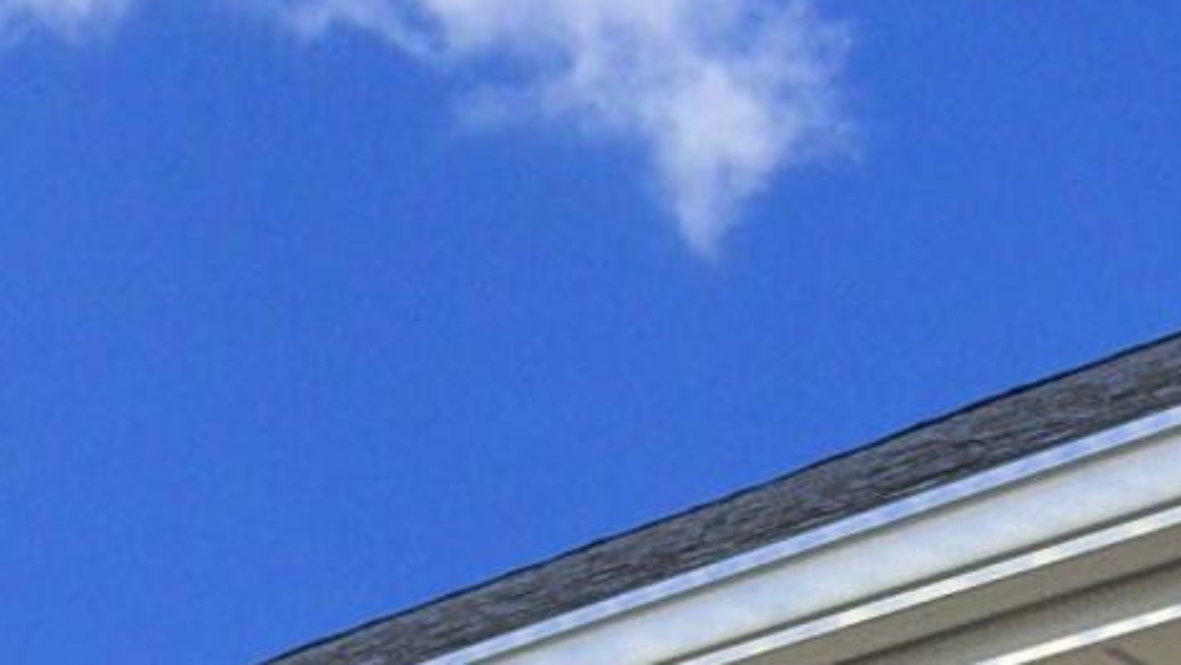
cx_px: -187
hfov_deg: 20.5
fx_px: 3070
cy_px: 2094
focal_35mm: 98
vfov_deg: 9.3
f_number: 2.2
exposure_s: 1/914
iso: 50
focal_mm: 2.22
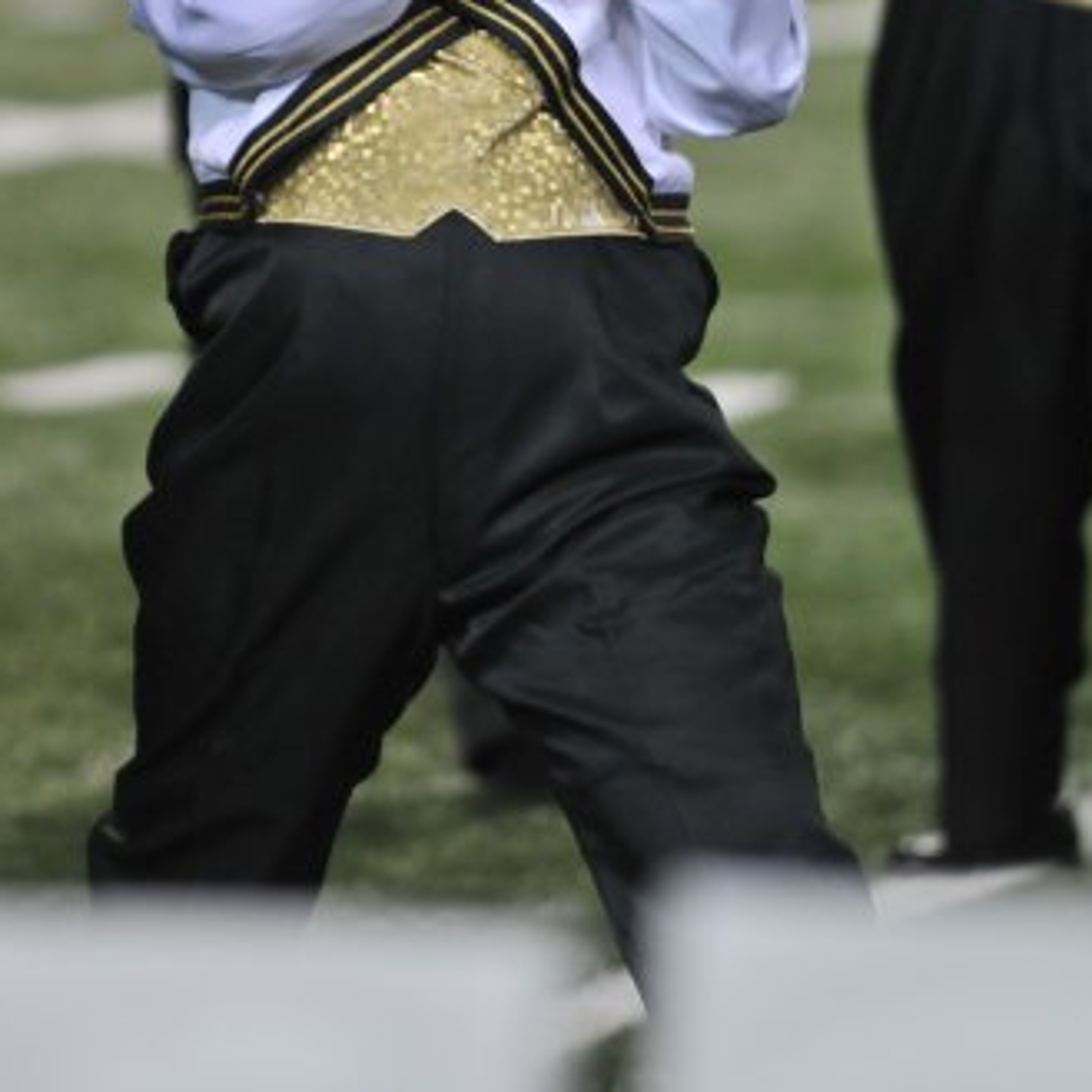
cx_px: 436
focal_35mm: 464
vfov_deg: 3.8
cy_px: 106
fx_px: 16560
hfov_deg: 3.8
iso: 800
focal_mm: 200
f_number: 2.8
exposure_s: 1/400
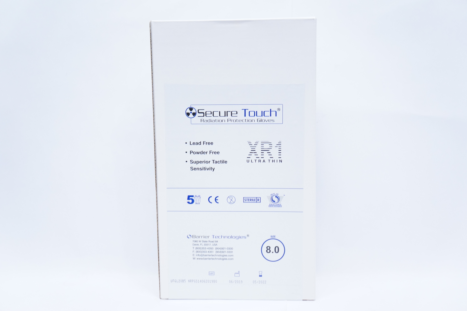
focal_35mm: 46
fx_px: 603
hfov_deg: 42.4
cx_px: 234
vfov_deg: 28.9
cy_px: 156
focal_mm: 31
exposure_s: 1/160
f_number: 4
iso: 1600
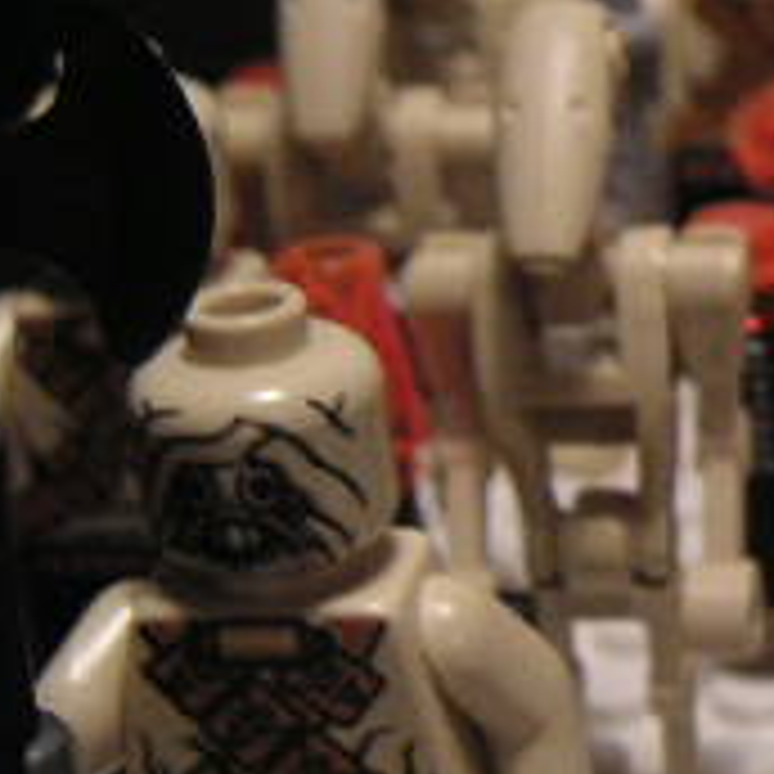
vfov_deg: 13.9
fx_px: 3162
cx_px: 1278
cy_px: 500
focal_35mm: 125
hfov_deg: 13.0
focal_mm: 6
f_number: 2.8
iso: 100
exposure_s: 1/15
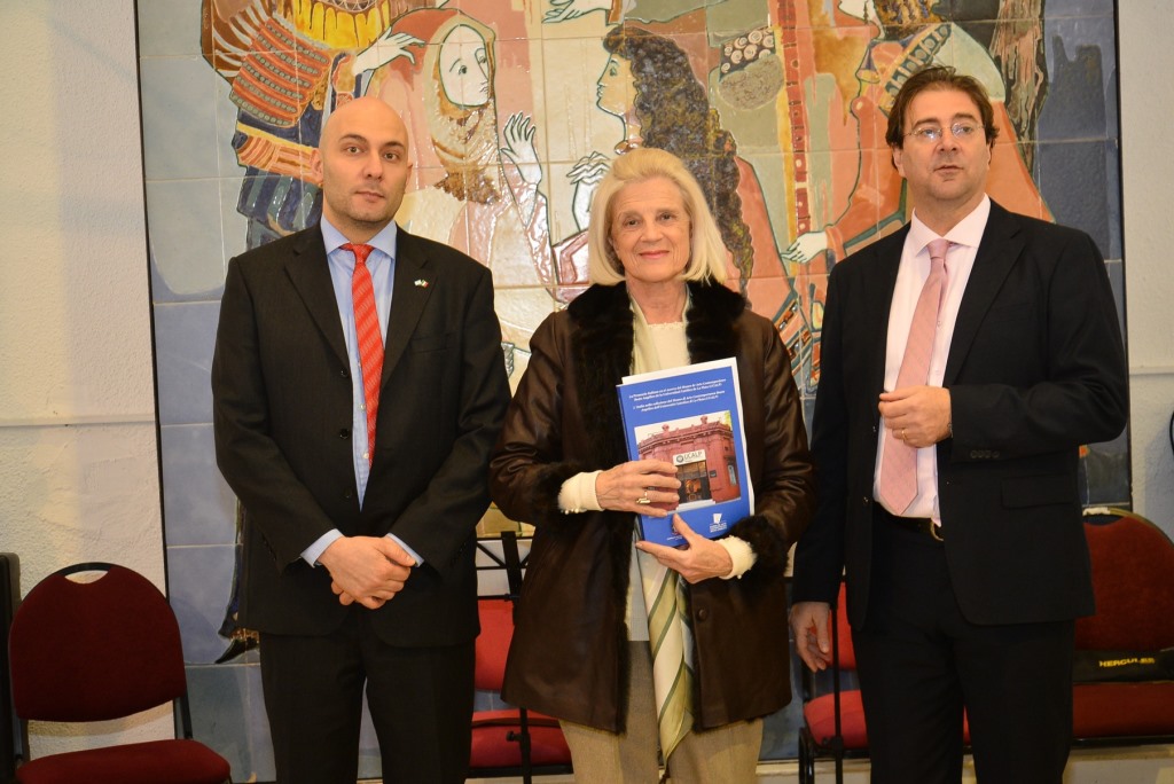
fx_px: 2023
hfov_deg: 32.4
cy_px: 392
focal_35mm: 62
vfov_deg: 21.9
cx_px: 587
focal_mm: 62
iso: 1600
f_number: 5.6
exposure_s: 1/60
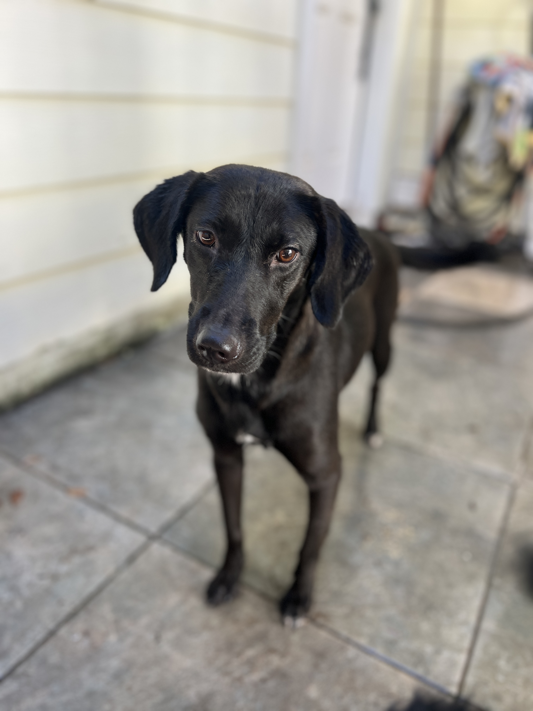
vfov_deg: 67.3
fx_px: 534
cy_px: 356
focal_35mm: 26
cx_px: 266
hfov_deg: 53.1
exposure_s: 1/121
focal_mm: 5.7
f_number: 1.5
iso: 40
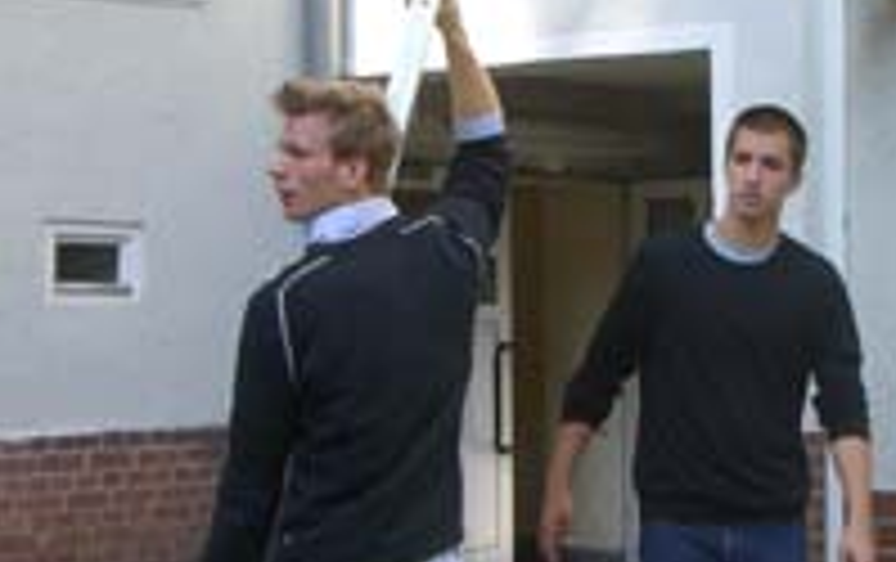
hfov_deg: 20.5
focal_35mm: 101
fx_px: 2470
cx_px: 545
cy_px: 290
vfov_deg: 13.0
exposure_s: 1/160
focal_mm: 6.2
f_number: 4.3
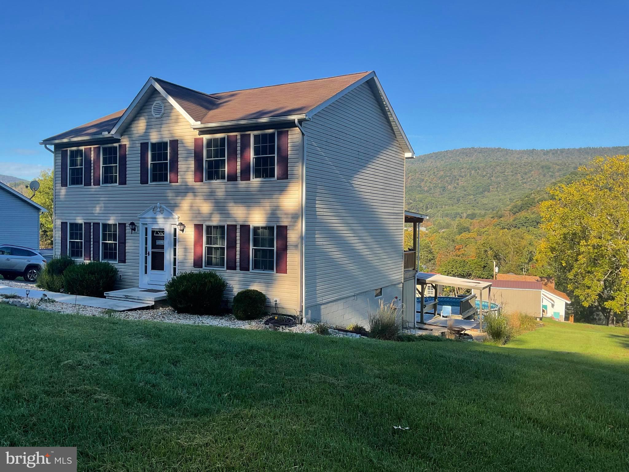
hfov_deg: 61.7
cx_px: 314
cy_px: 236
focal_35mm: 29
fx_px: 527
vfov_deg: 48.2
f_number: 1.8
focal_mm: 3
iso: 16
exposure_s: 1/929
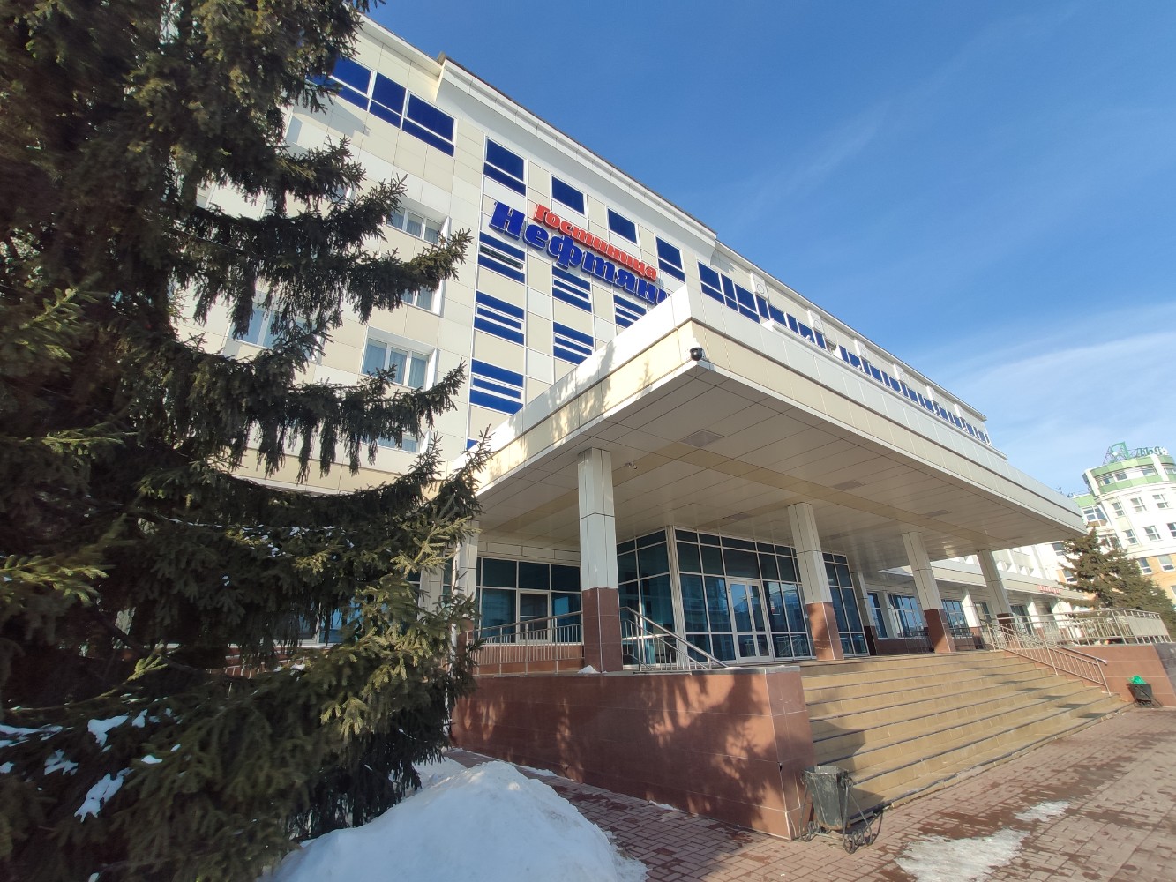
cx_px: 588
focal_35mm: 15
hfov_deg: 98.2
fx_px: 510
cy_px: 441
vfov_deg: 81.8
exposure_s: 1/769
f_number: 2.4
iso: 100
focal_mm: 2.04
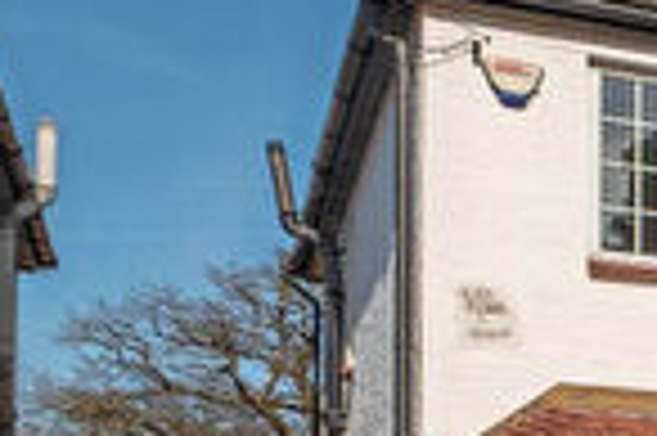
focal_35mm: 72
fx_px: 1313
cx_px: 1526
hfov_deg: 15.8
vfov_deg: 18.1
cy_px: 506
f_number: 5.6
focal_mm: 10
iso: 400
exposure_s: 1/2000
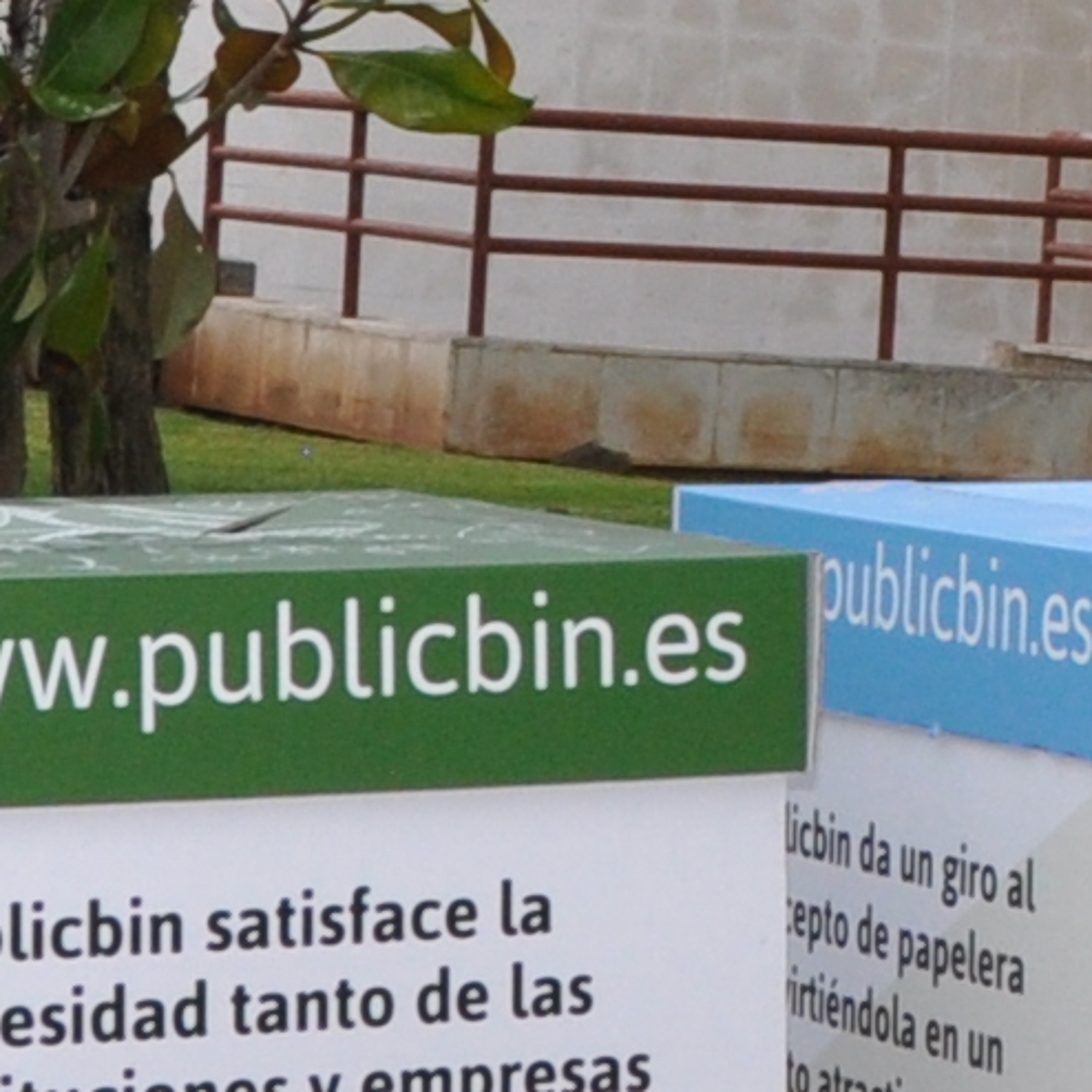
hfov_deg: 8.7
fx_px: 7102
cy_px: -407
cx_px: 1441
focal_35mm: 199
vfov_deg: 8.6
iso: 500
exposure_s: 1/200
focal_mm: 18
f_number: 11
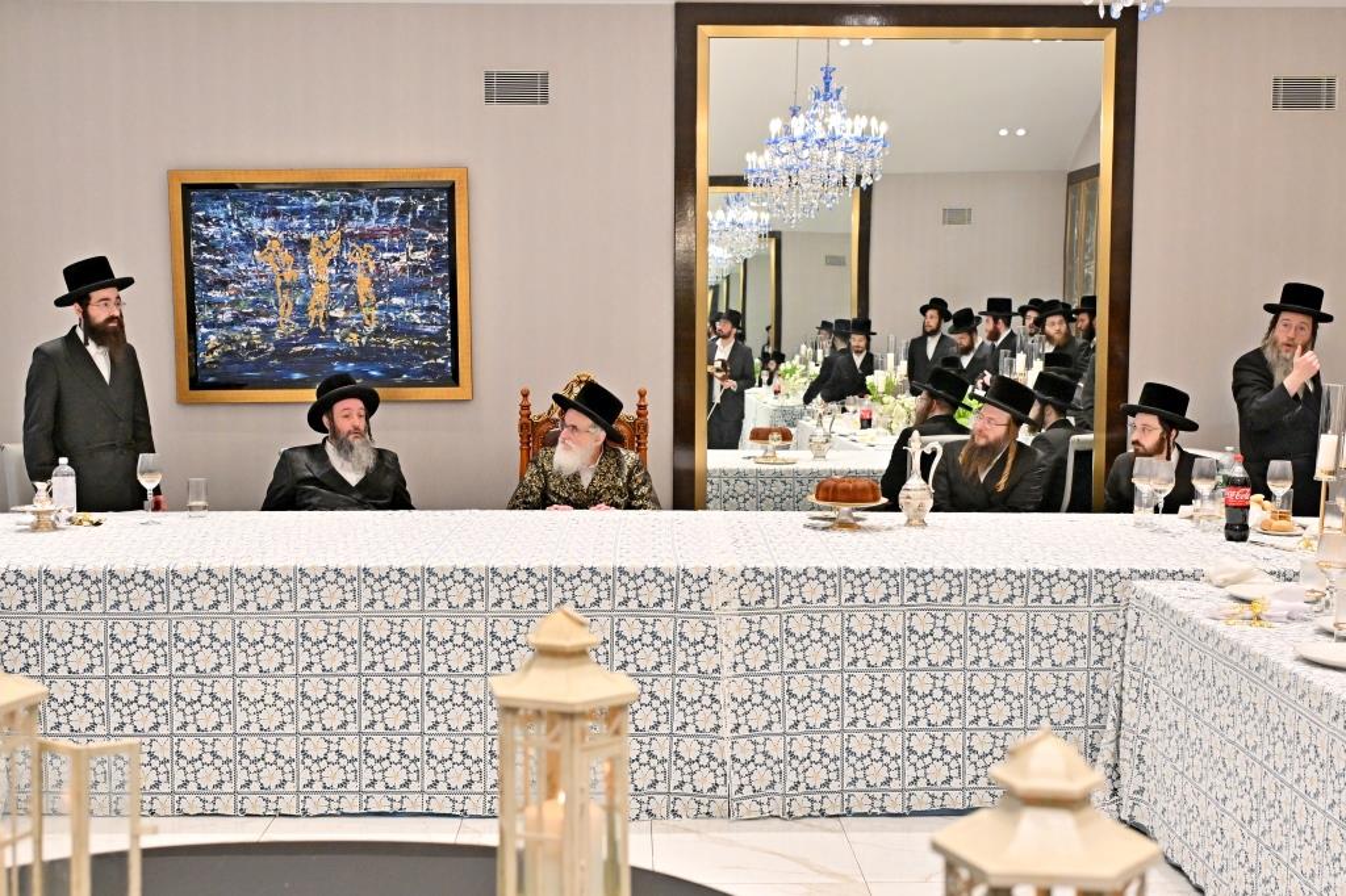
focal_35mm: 45
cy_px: 448
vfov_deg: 29.8
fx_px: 1682
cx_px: 673
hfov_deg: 43.6
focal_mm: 30
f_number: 4
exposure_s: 1/320
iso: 1250
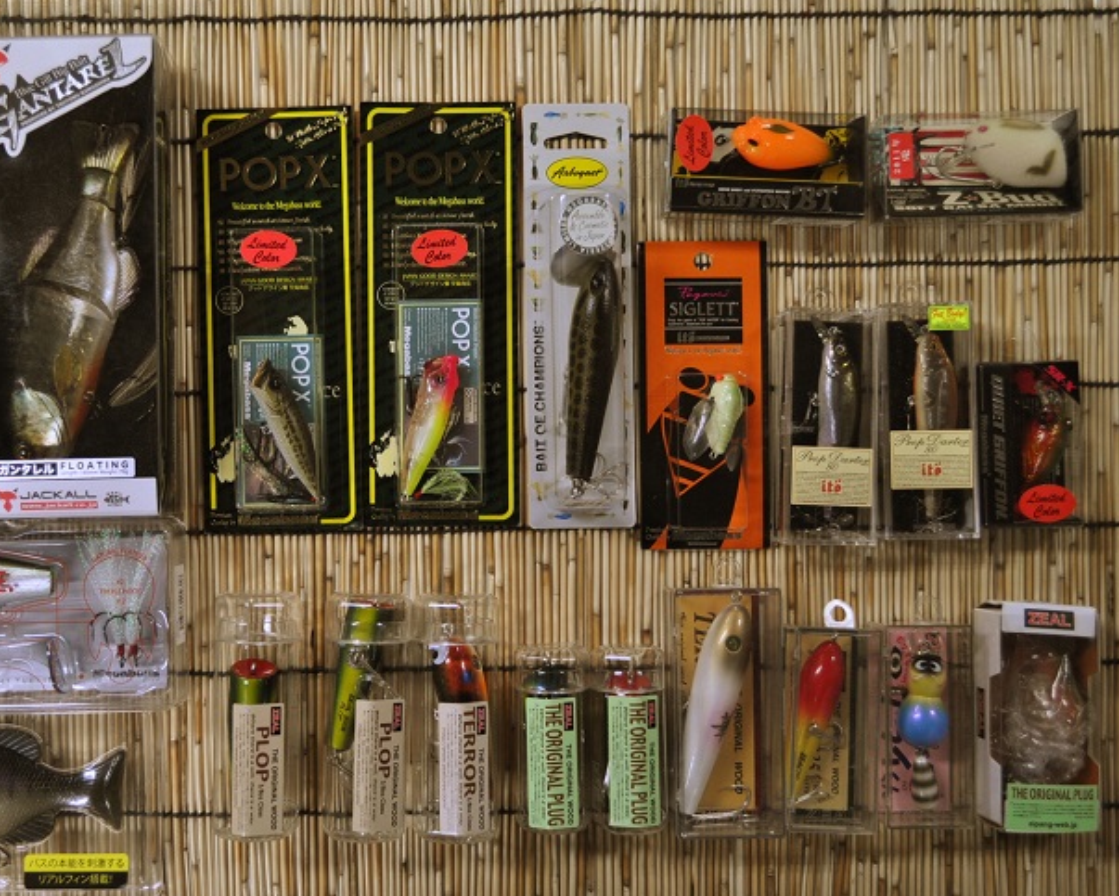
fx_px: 1392
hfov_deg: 43.5
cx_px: 437
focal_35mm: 42
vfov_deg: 35.7
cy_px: 452
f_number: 4
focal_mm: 24
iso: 720
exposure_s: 1/60
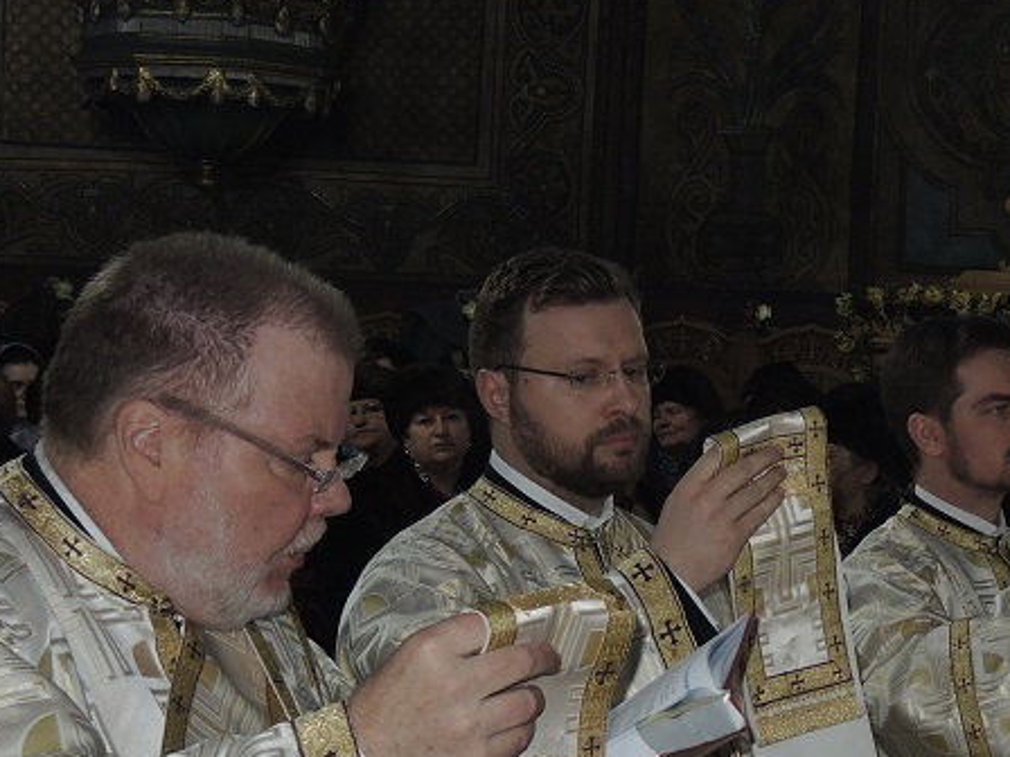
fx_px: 2188
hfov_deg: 25.1
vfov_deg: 19.6
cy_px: 514
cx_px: 942
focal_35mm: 75
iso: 200
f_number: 2
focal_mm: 6
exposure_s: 1/30
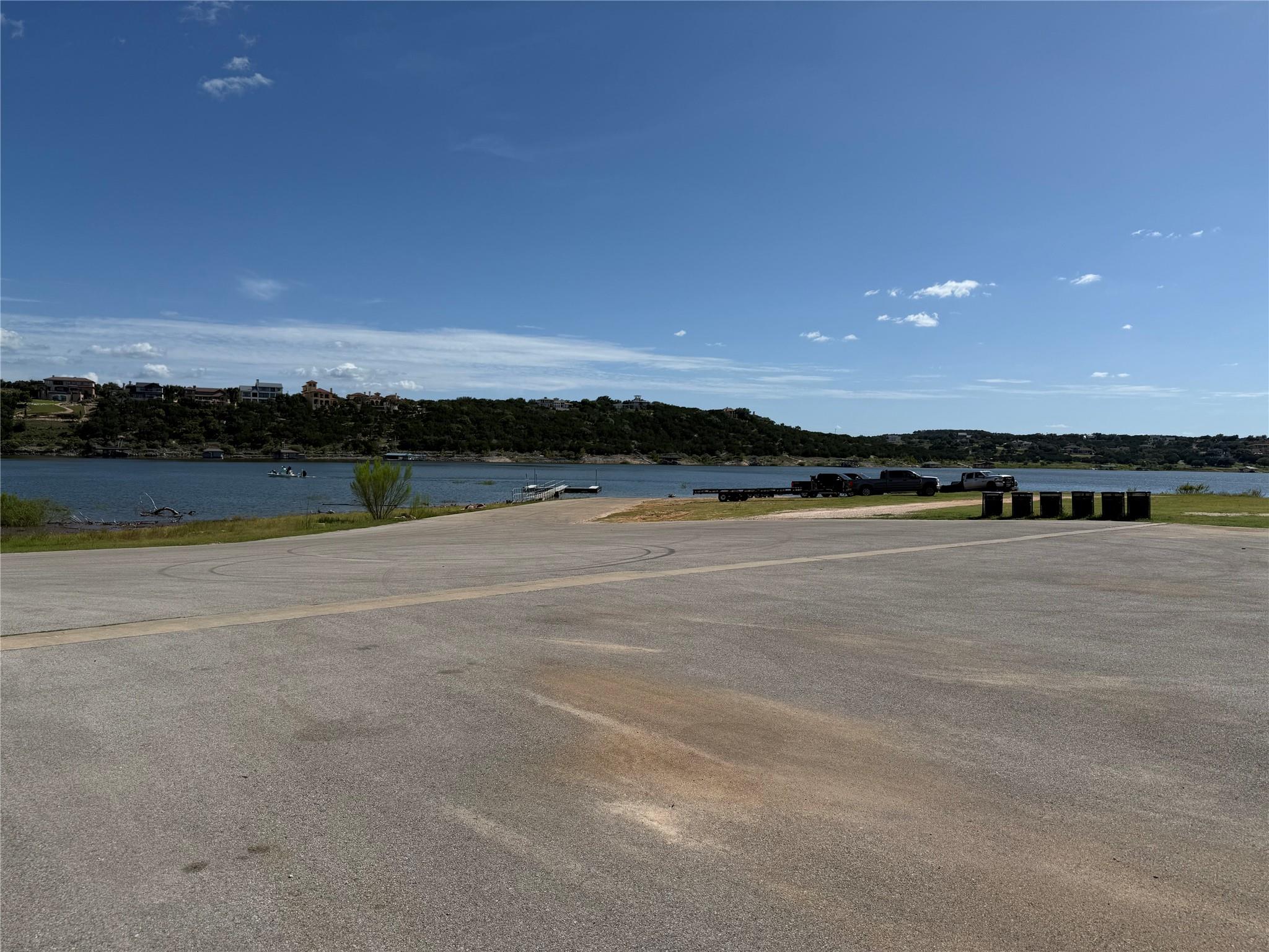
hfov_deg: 71.6
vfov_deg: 56.8
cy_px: 476
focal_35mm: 24
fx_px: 880
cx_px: 634
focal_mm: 6.76
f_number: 1.78
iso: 80
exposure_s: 1/9091
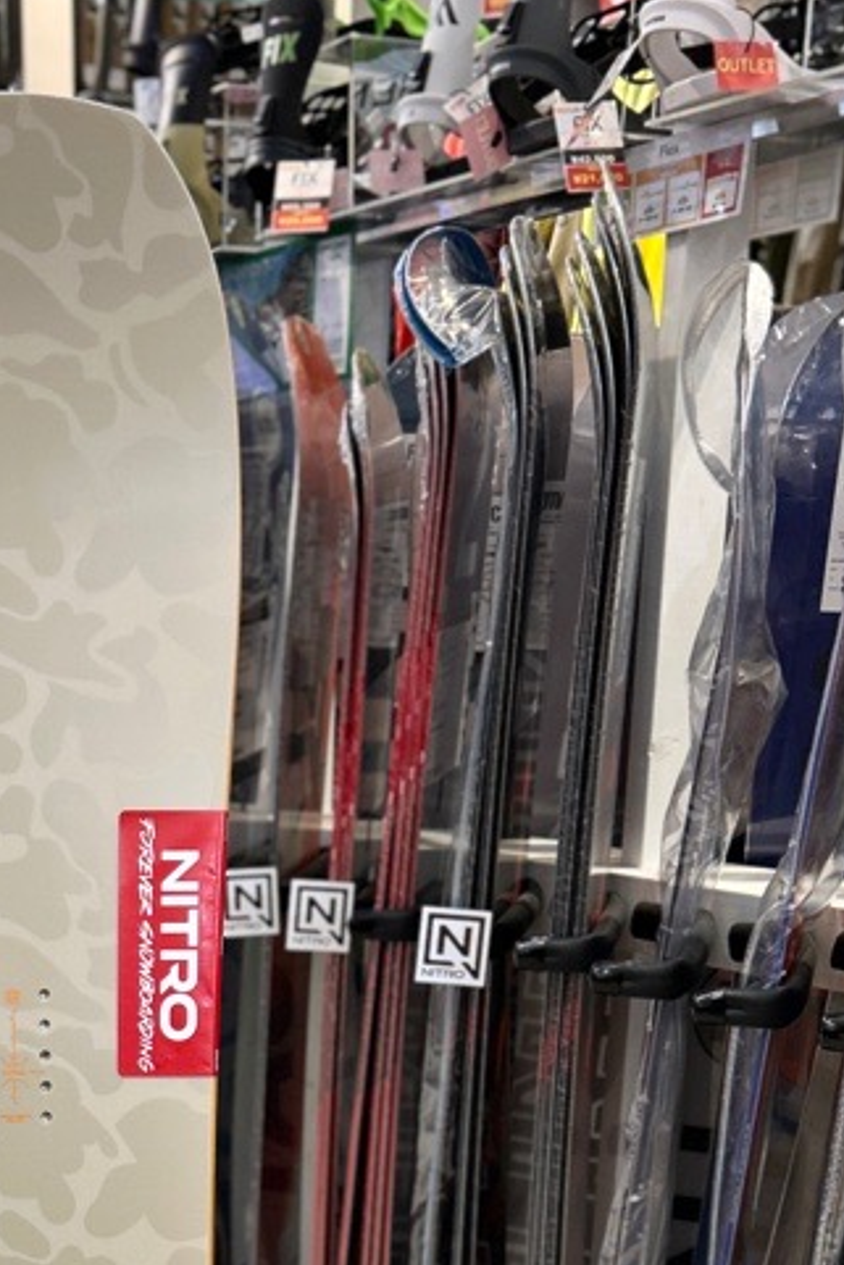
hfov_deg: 22.0
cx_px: 53
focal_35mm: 60
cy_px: 1306
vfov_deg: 30.7
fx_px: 2108
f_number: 1.5
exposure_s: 1/50
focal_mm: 5.7
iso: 80
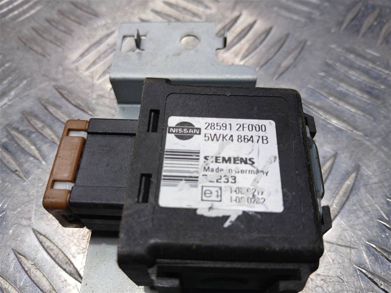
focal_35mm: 26
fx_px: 294
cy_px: 146
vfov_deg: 53.1
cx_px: 196
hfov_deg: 67.3
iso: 32
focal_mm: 3.98
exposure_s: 1/100
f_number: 1.8
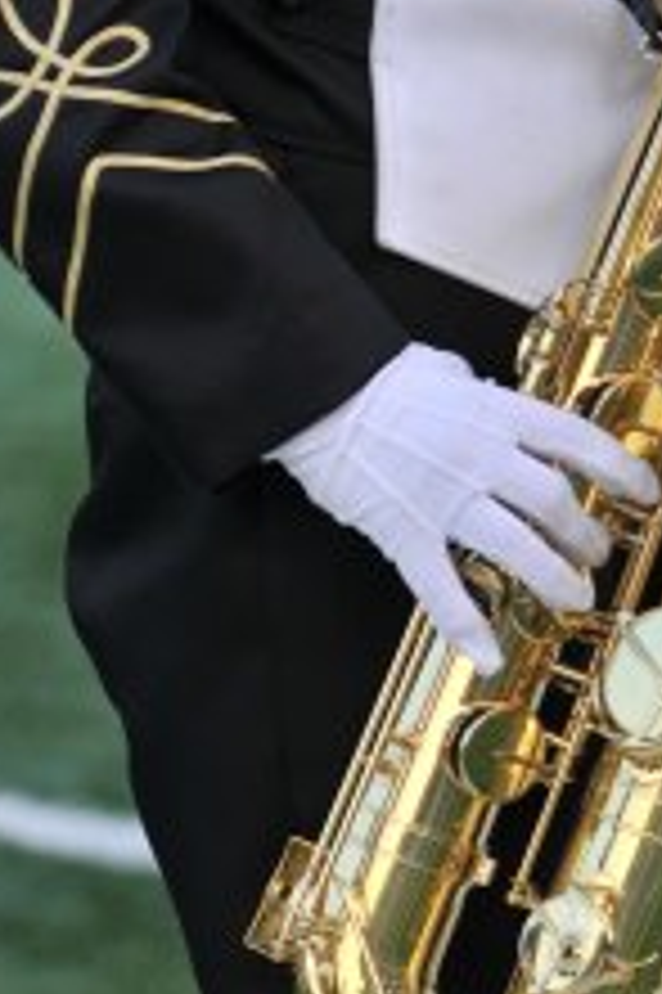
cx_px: 507
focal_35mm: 489
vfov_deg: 4.2
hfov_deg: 2.8
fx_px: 13508
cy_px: -135
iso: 200
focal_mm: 120
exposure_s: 1/320
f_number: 2.8
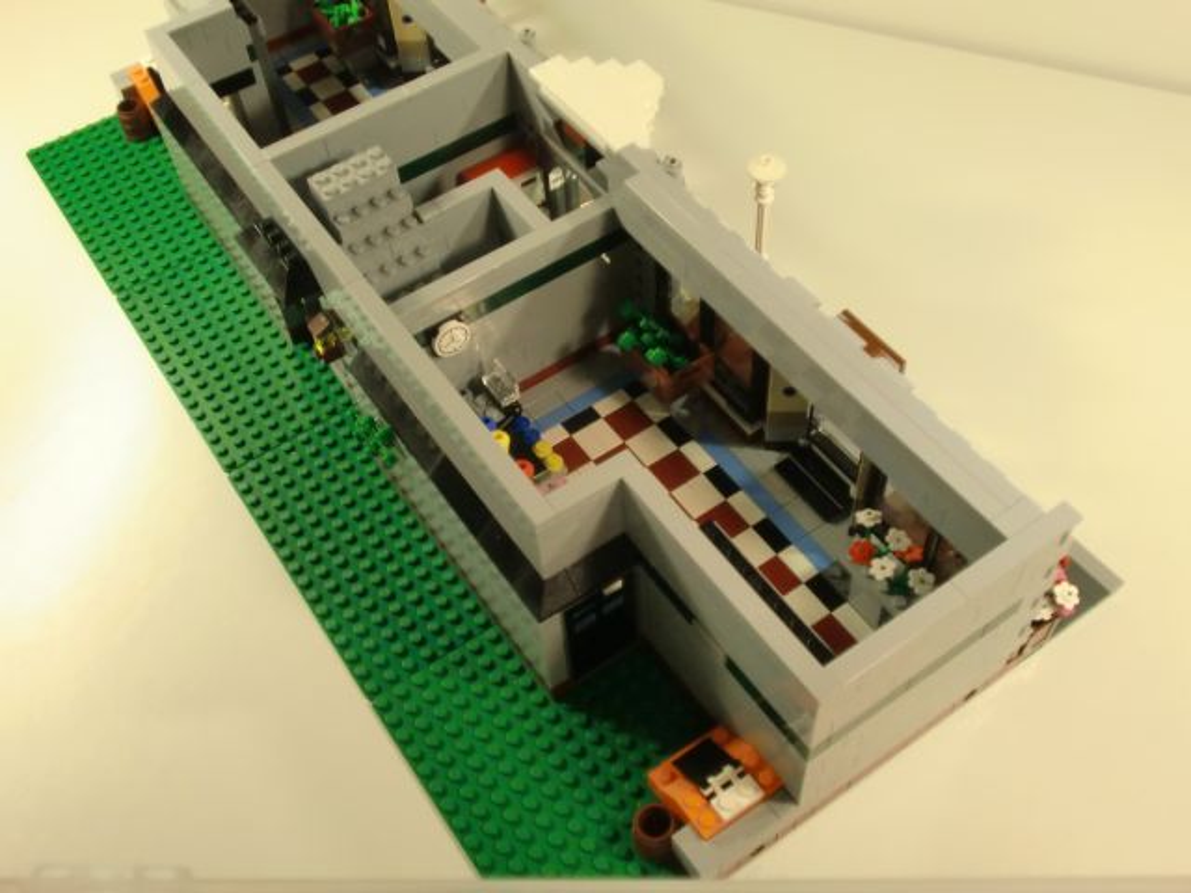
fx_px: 1239
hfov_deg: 51.4
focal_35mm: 36
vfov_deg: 39.7
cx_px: 596
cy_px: 446
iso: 250
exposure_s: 1/60
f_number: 3.1
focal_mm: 6.51
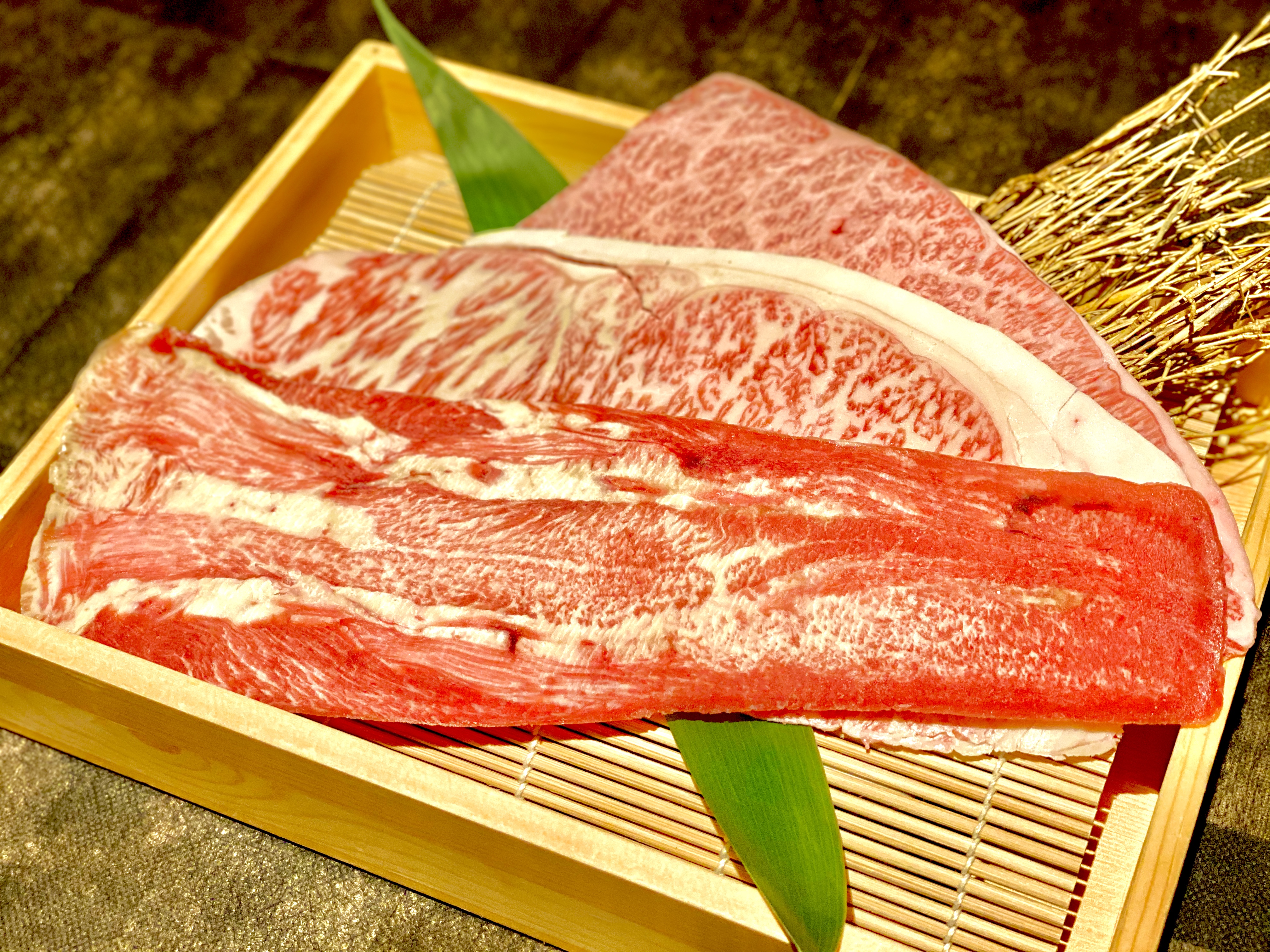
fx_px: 1908
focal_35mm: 52
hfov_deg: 36.8
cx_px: 635
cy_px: 476
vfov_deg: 28.0
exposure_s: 1/33
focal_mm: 6
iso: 100
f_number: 2
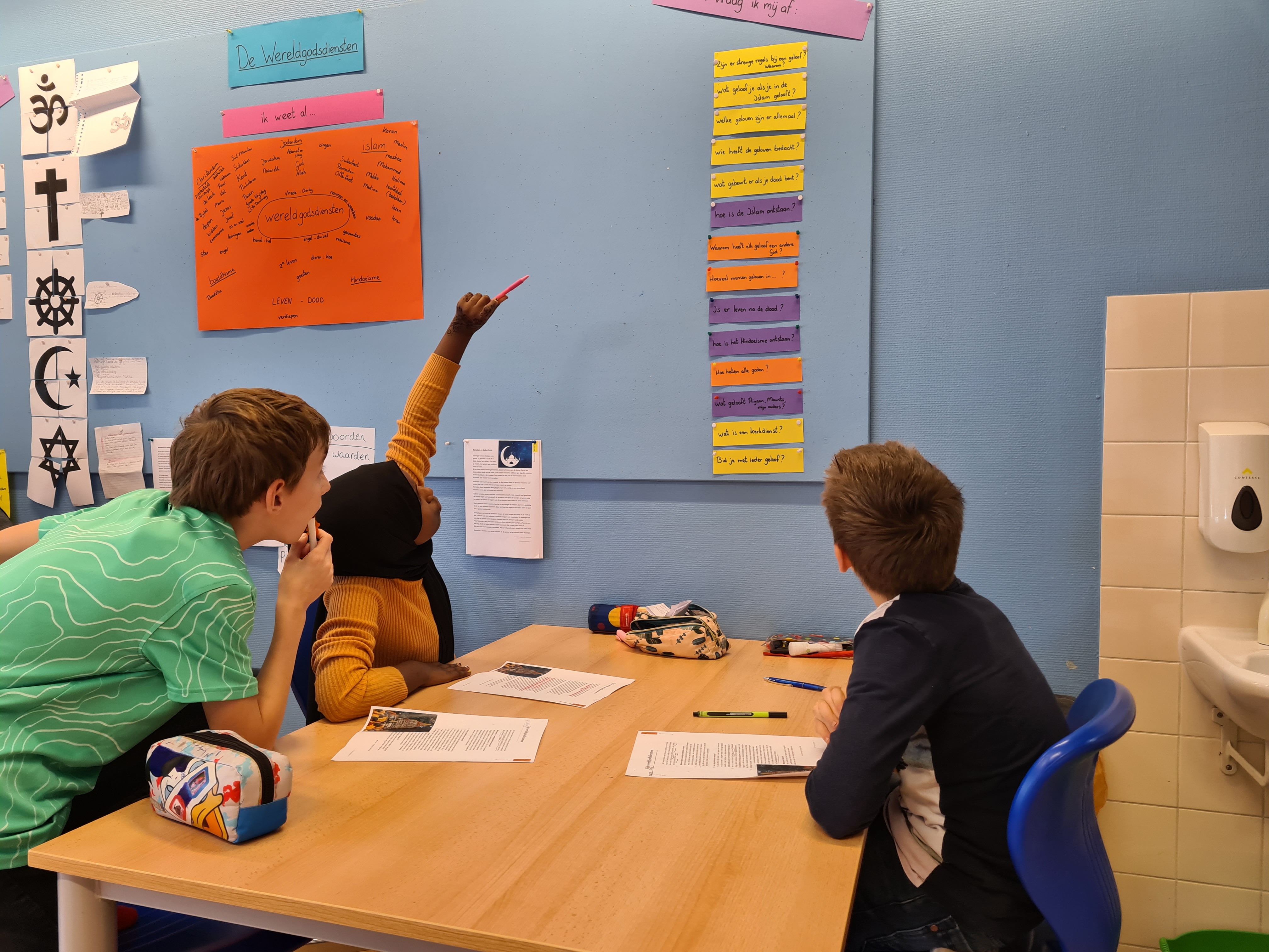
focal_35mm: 26
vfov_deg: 53.1
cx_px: 634
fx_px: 953
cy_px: 476
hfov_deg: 67.3
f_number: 1.8
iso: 100
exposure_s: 1/50
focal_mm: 5.4
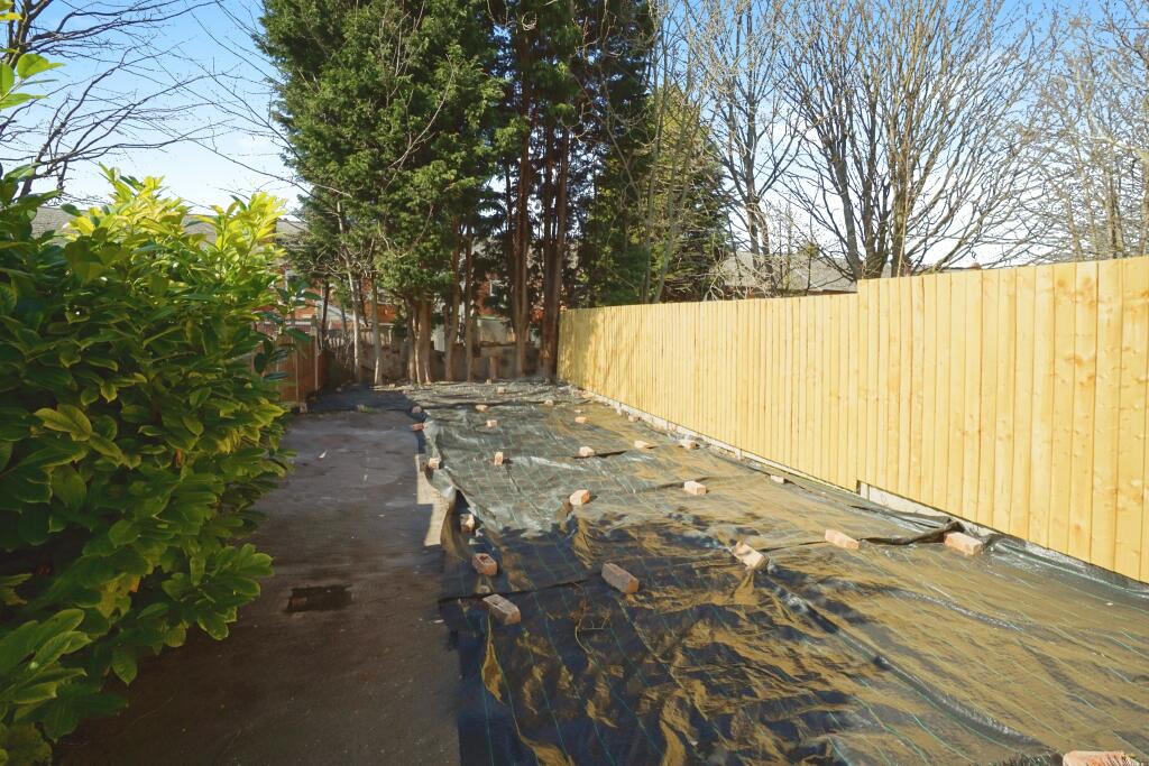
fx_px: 479
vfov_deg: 77.3
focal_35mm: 15
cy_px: 383
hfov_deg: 100.4
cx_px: 574
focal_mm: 10
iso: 100
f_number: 8
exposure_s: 1/125
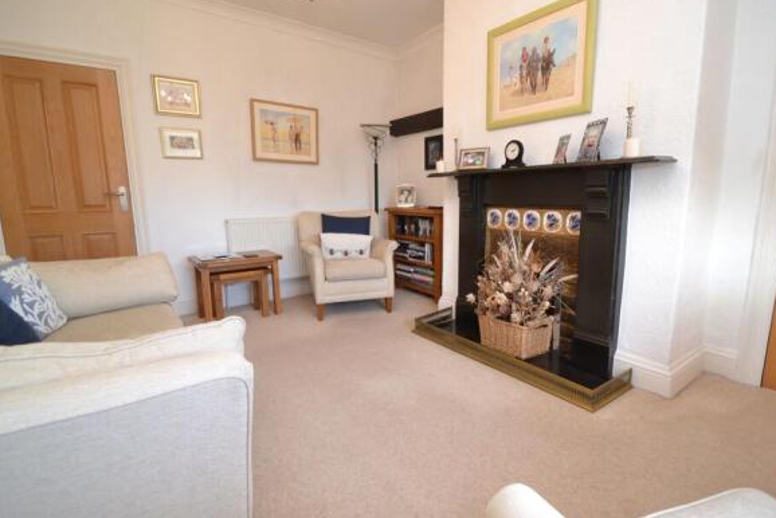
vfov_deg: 70.5
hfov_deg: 93.1
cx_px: 417
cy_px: 254
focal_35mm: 17
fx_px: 367
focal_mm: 10
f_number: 3.5
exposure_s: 1/60
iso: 400
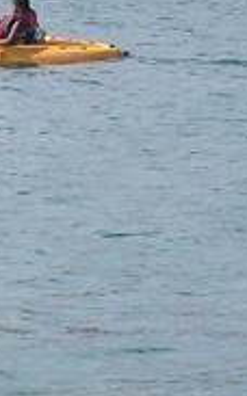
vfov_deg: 5.2
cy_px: -13
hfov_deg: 3.2
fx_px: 4372
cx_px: -191
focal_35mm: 405
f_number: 4.5
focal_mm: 12
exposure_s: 1/640
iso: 100
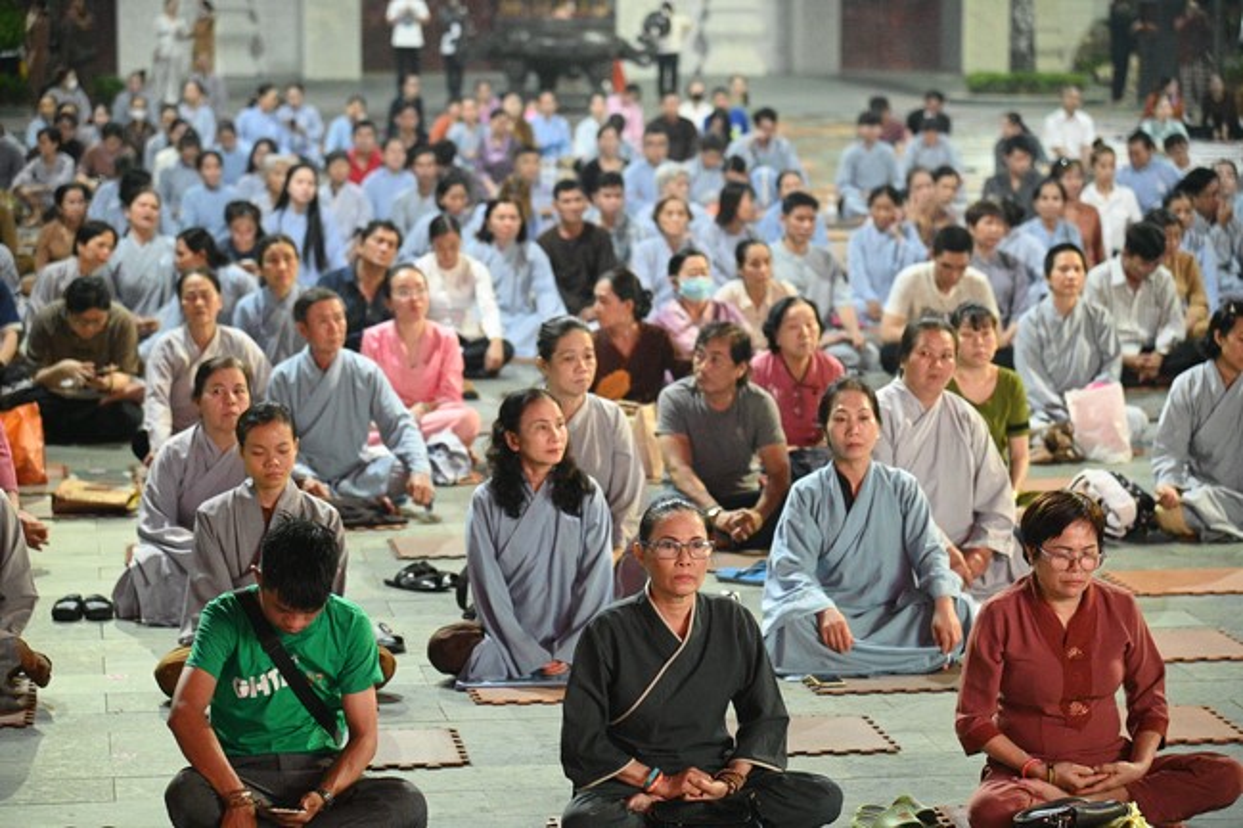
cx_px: 622
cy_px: 414
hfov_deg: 17.1
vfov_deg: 11.4
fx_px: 4141
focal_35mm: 120
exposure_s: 1/100
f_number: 4.5
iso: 16000
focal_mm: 120
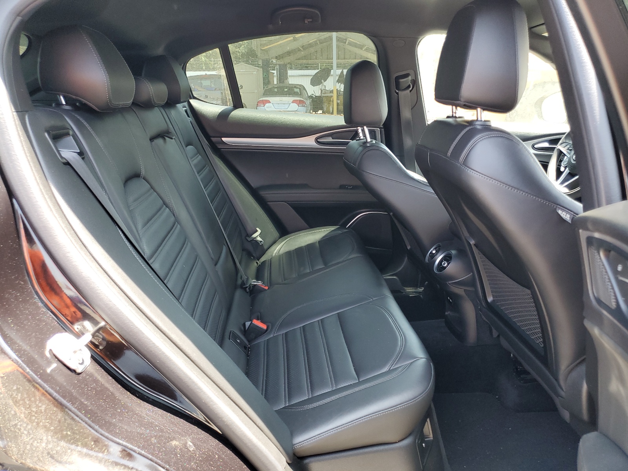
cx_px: 314
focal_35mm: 26
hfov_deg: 67.3
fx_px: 472
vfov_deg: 53.1
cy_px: 236
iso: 77
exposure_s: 1/120
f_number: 1.5
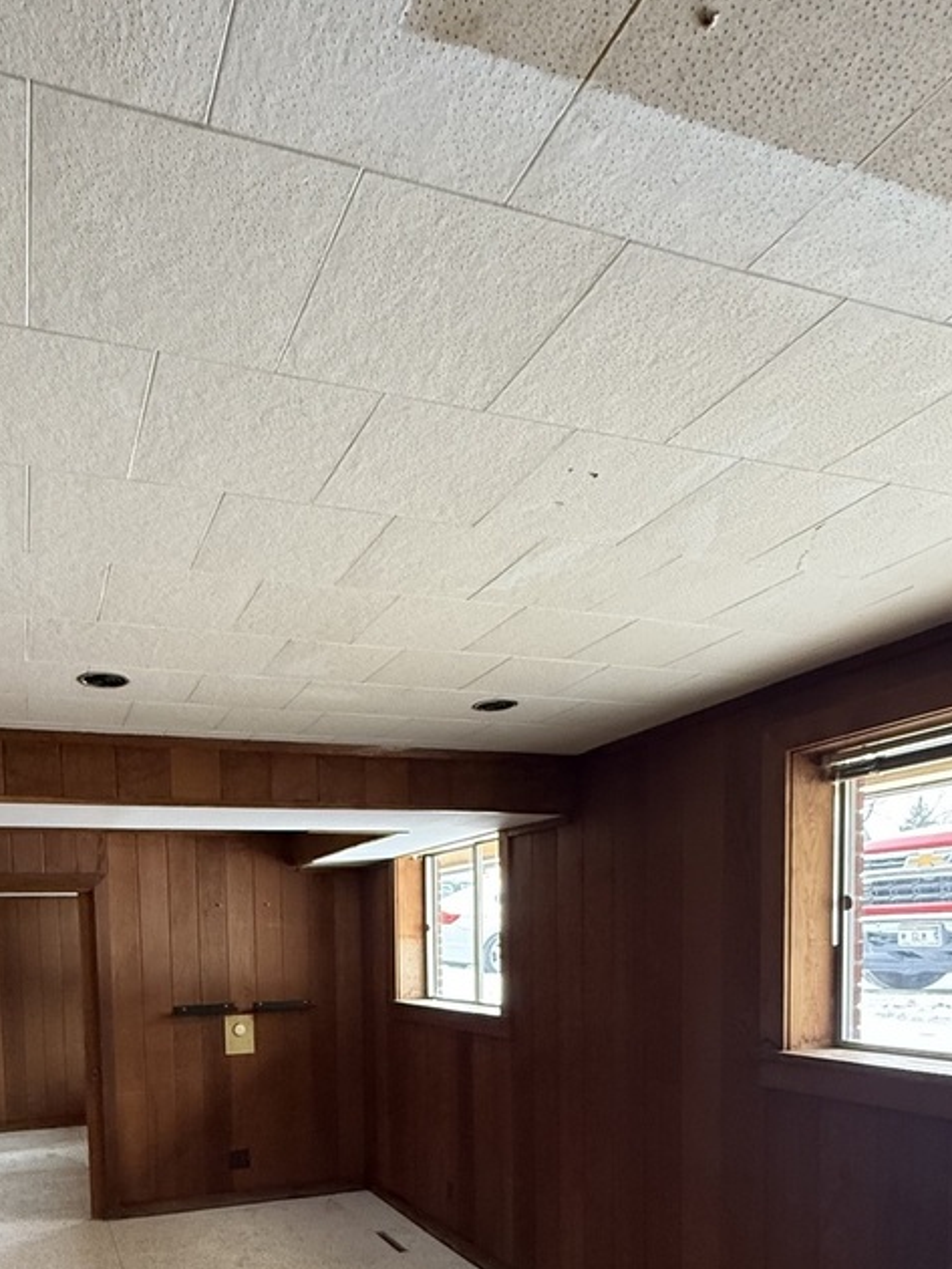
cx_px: 296
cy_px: 1007
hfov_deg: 55.3
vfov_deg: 65.4
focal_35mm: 24
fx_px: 879
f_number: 2.2
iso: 500
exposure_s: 1/60
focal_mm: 2.22
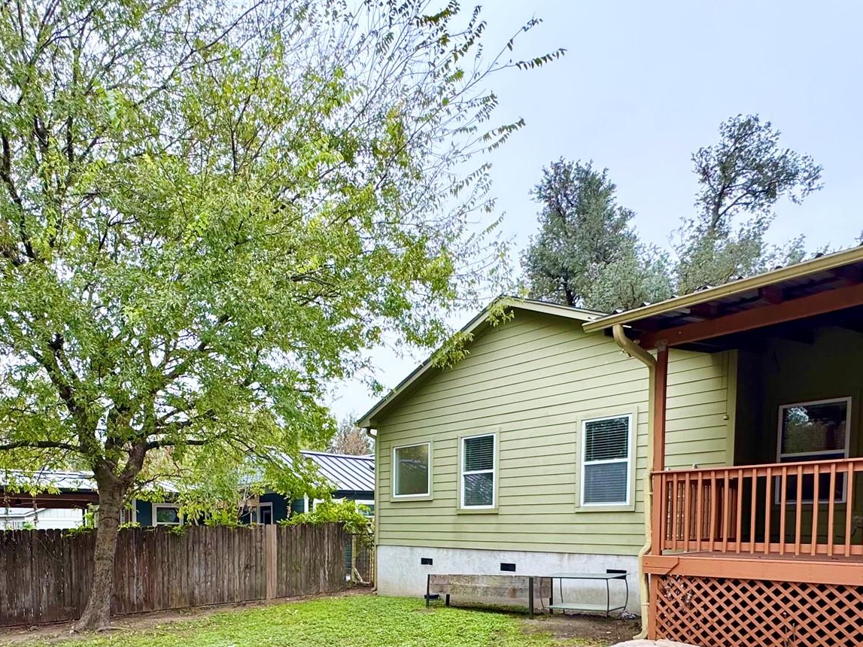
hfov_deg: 69.0
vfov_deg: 49.8
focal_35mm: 25
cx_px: 365
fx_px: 623
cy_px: 563
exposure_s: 1/167
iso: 40
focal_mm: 2.22
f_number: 2.2
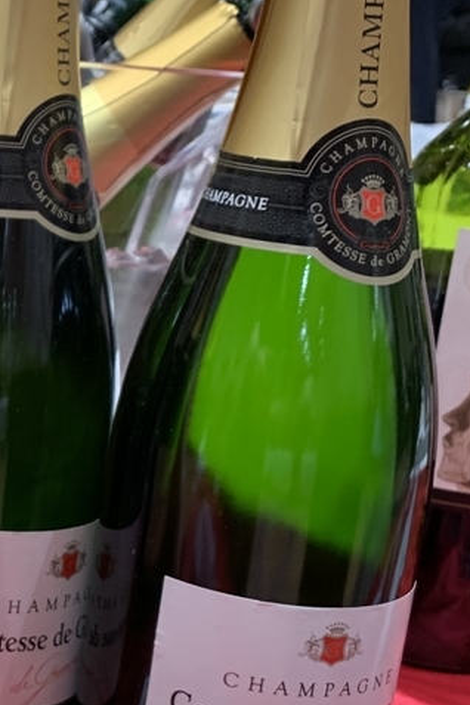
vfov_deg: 29.6
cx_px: -284
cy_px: 380
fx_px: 1332
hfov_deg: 17.5
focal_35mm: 68
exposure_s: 1/50
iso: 100
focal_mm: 4.25
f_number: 1.8
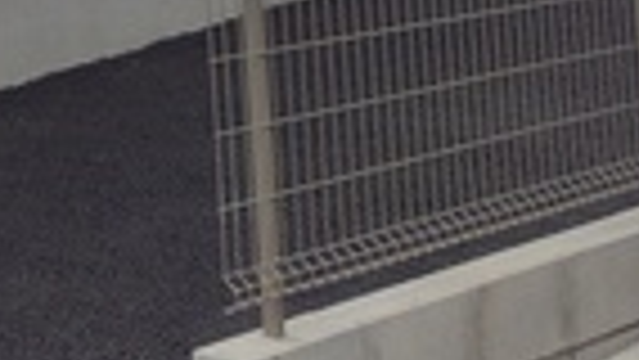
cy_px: -598
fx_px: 1915
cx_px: -310
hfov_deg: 17.2
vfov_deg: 9.2
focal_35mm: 113
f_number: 1.9
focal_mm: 5.6
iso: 50
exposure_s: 1/621
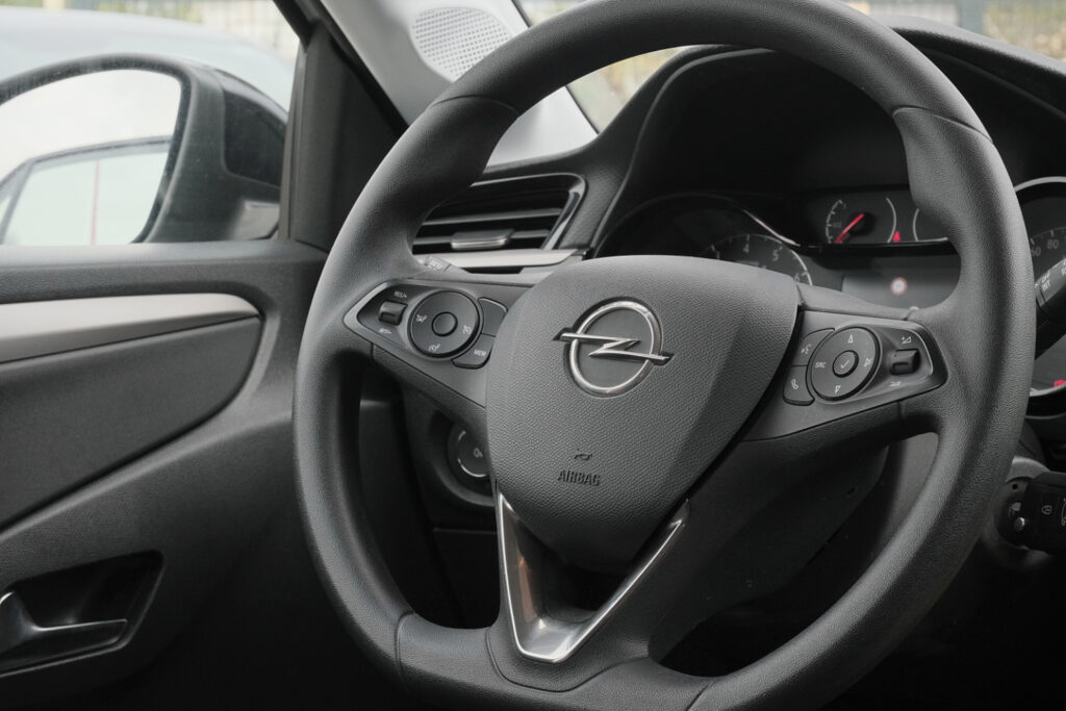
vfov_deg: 20.0
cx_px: 533
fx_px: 2014
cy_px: 356
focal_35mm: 68
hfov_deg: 29.7
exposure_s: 1/160
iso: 2000
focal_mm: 45
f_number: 9
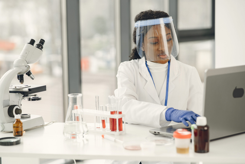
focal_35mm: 85
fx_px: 578
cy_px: 82
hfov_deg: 23.9
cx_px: 122
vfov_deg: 16.1
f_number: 2.5
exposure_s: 1/320
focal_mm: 85
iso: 400
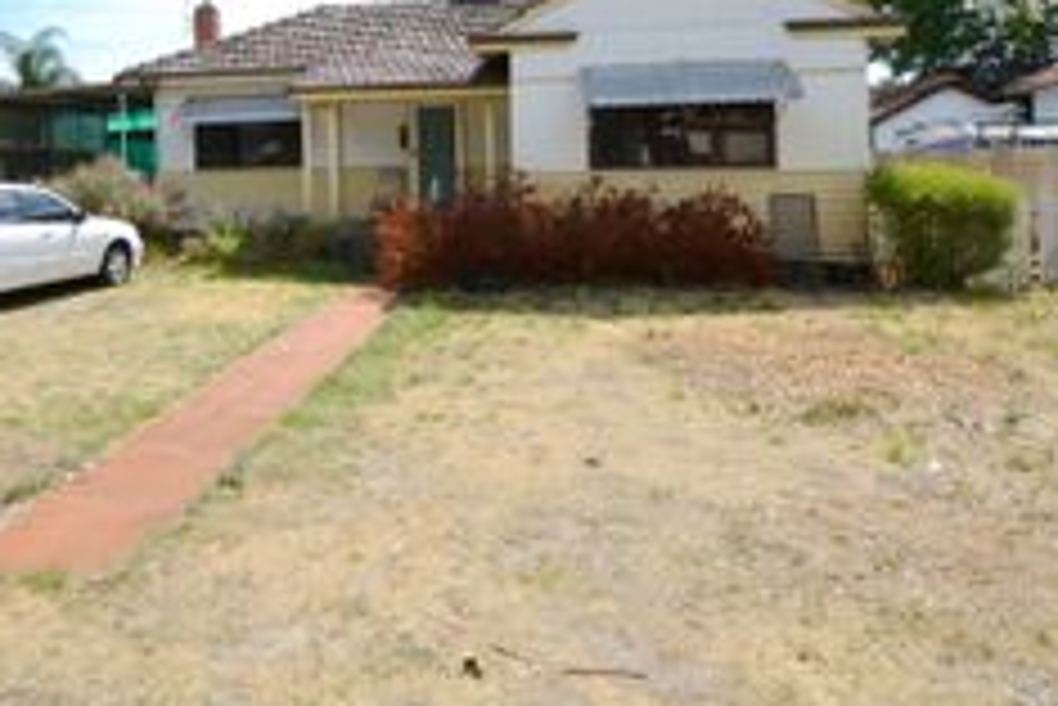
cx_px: 302
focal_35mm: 30
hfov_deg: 59.5
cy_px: 124
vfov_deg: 41.4
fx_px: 882
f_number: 8
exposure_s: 1/250
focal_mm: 10
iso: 100
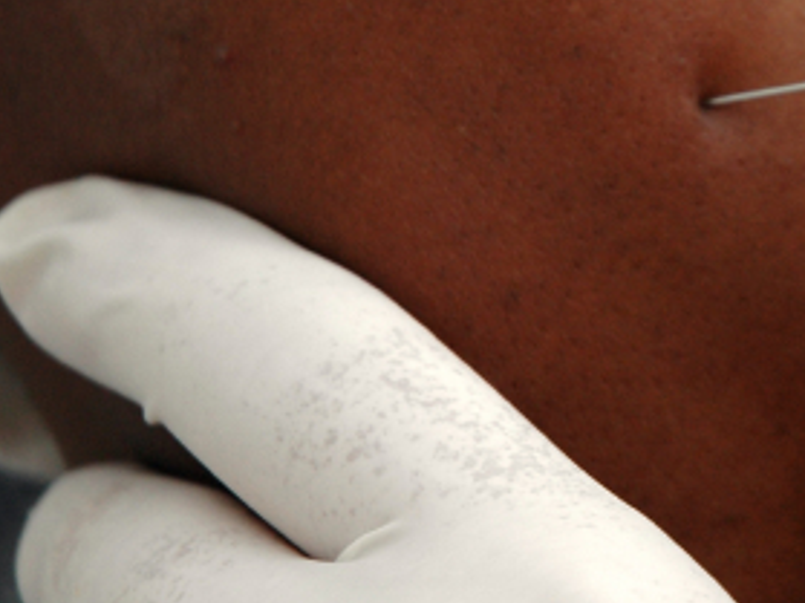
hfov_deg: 6.4
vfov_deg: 4.8
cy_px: 163
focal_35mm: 307
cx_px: 918
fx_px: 7136
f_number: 4.5
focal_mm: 70
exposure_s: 1/200
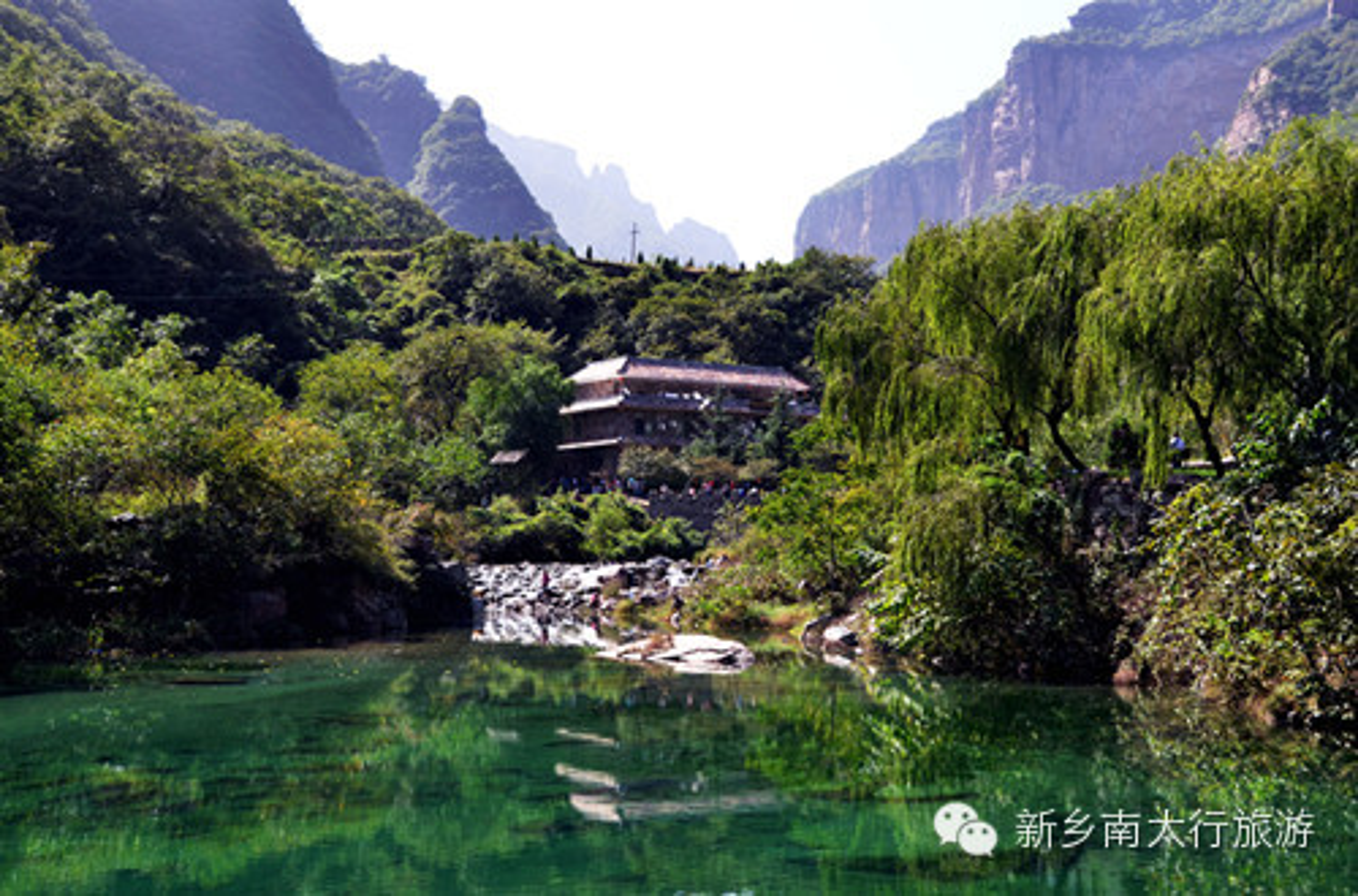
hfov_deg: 45.1
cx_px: 679
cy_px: 448
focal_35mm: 44
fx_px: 1636
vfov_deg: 30.6
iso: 200
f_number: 8
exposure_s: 1/250
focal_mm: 29
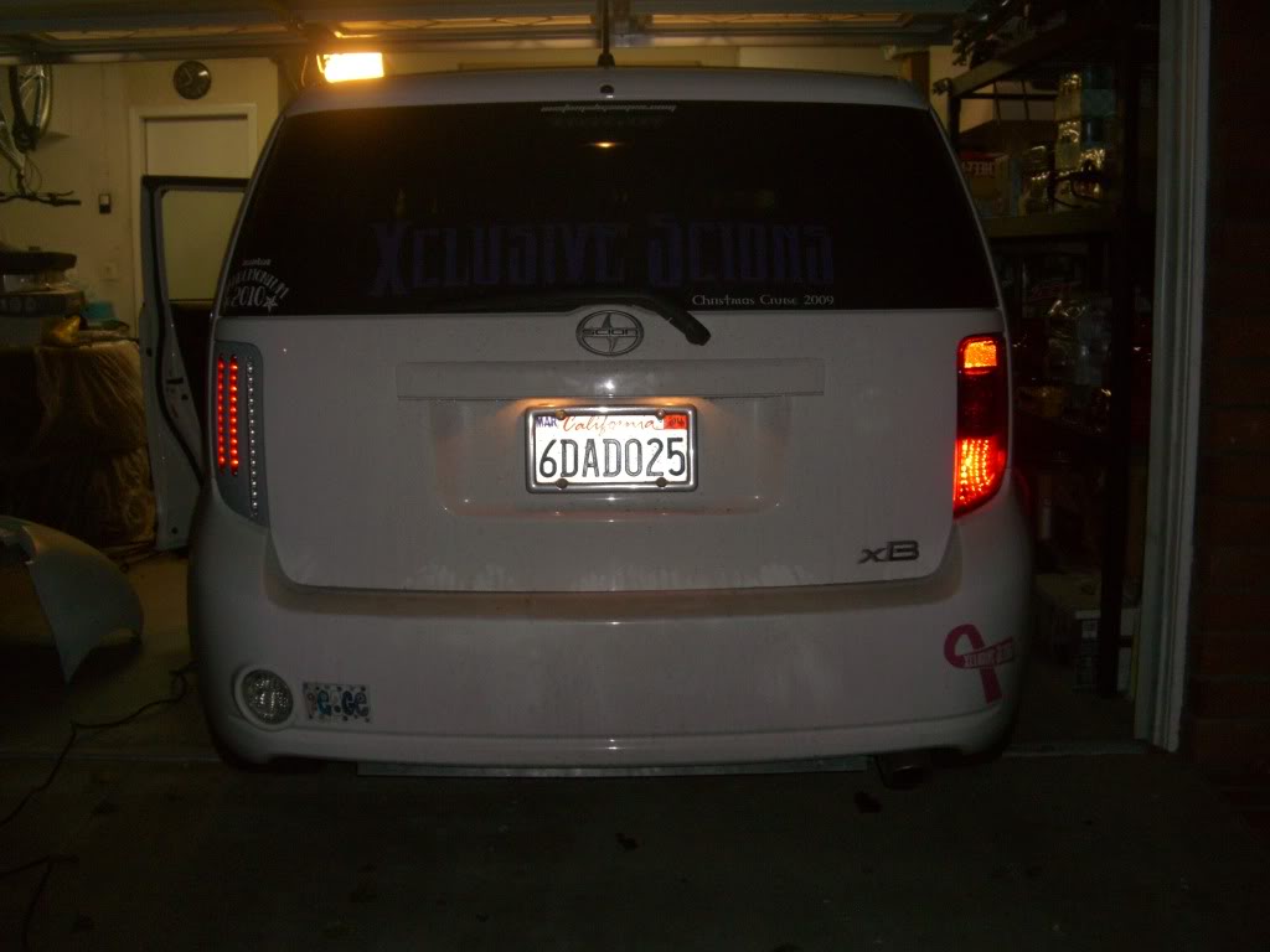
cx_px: 635
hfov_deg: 49.0
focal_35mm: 38
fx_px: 1394
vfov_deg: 37.7
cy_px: 476
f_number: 2.8
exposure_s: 1/60
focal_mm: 7.9
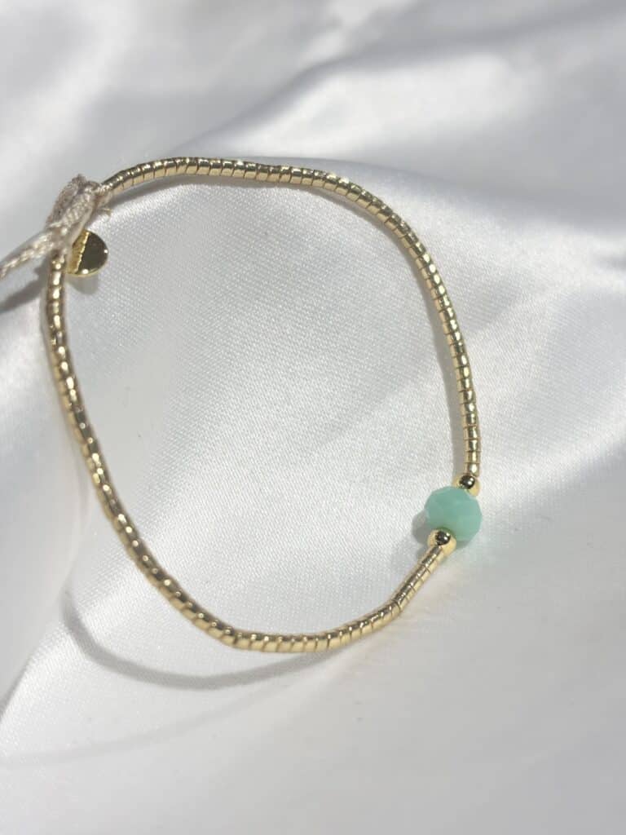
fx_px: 1254
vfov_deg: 36.8
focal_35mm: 52
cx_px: 313
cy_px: 418
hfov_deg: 28.0
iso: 32
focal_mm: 5.96
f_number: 1.6
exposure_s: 1/425
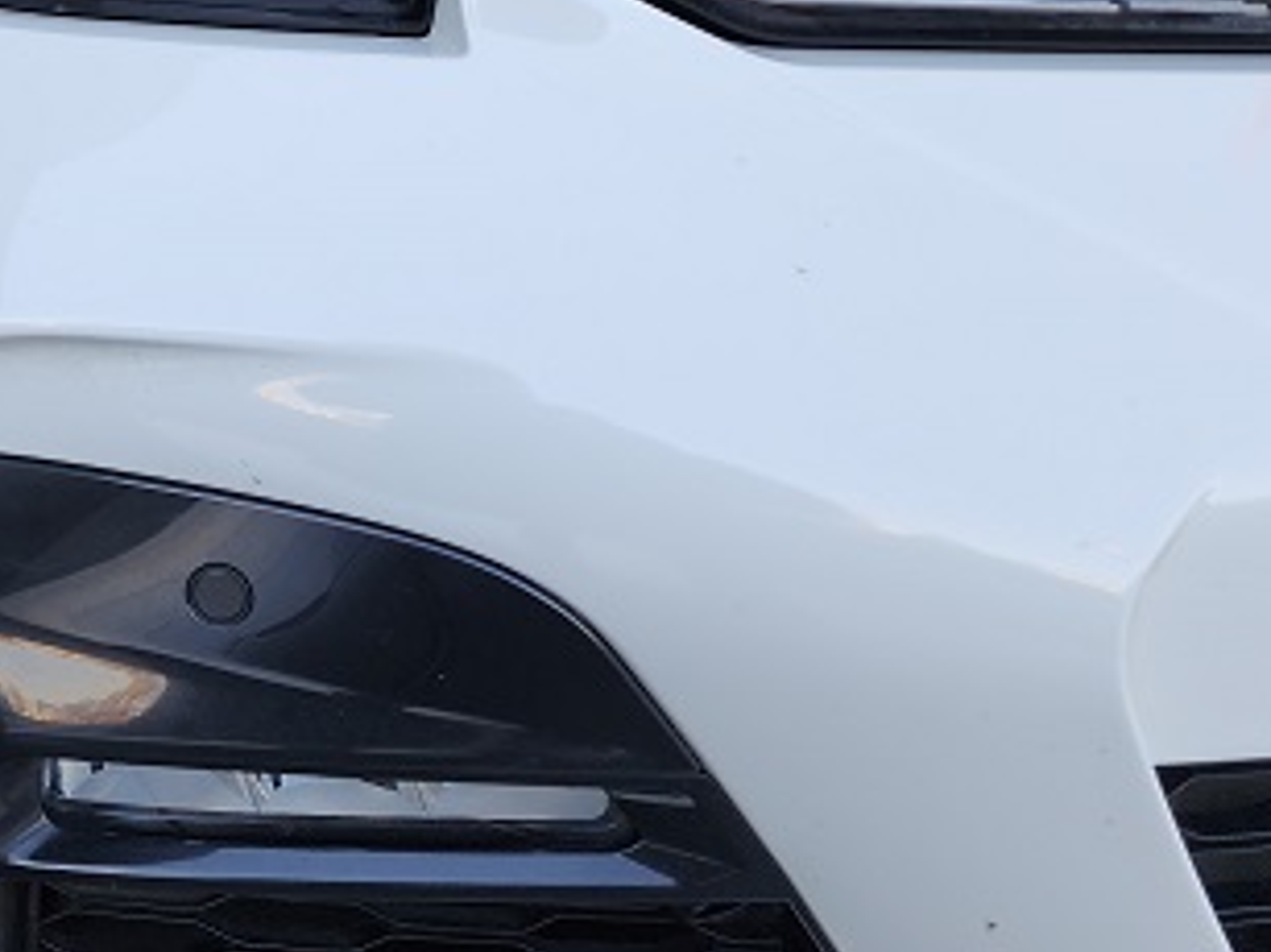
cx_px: 195
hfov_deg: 31.1
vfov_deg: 24.1
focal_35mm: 60
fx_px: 2202
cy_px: 211
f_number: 1.8
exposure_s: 1/100
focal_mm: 6.4
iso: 25
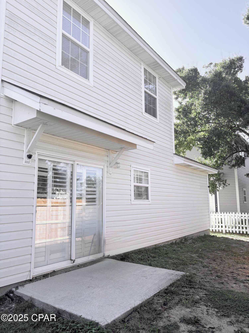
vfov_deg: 67.3
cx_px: 124
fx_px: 249
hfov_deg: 53.1
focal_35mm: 26
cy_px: 166
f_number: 1.6
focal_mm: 5.96
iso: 64
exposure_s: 1/1311
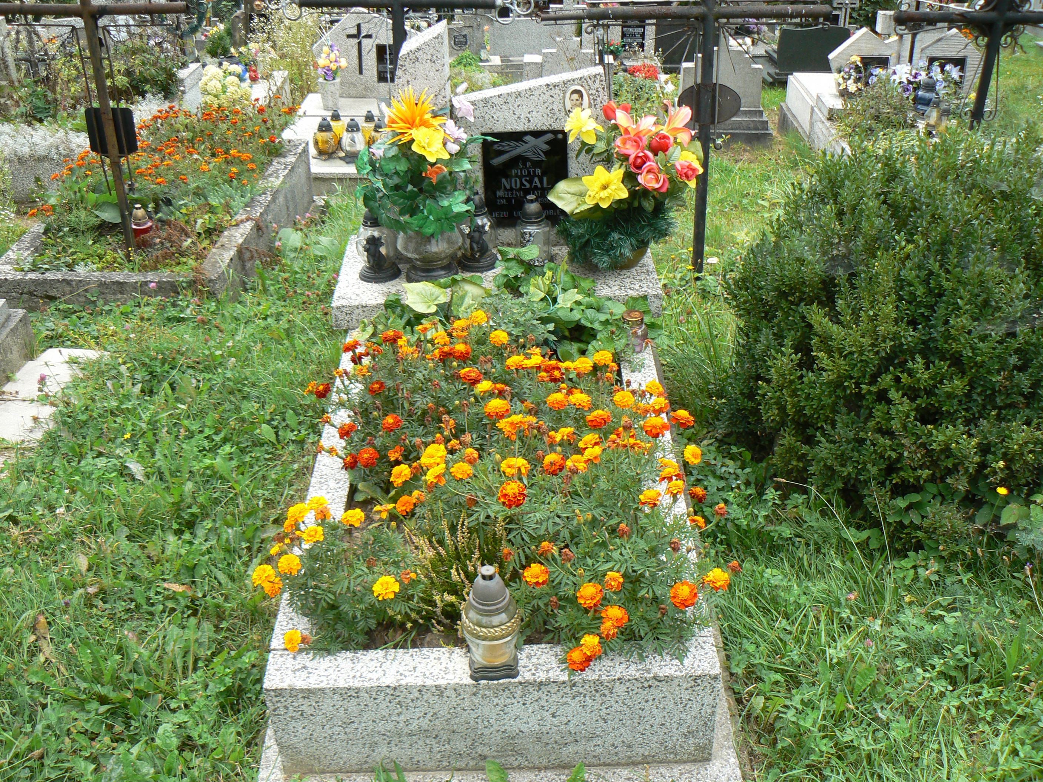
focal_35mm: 36
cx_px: 522
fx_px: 1085
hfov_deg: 51.4
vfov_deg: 39.7
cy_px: 391
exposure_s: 1/80
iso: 80
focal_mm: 6
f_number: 4
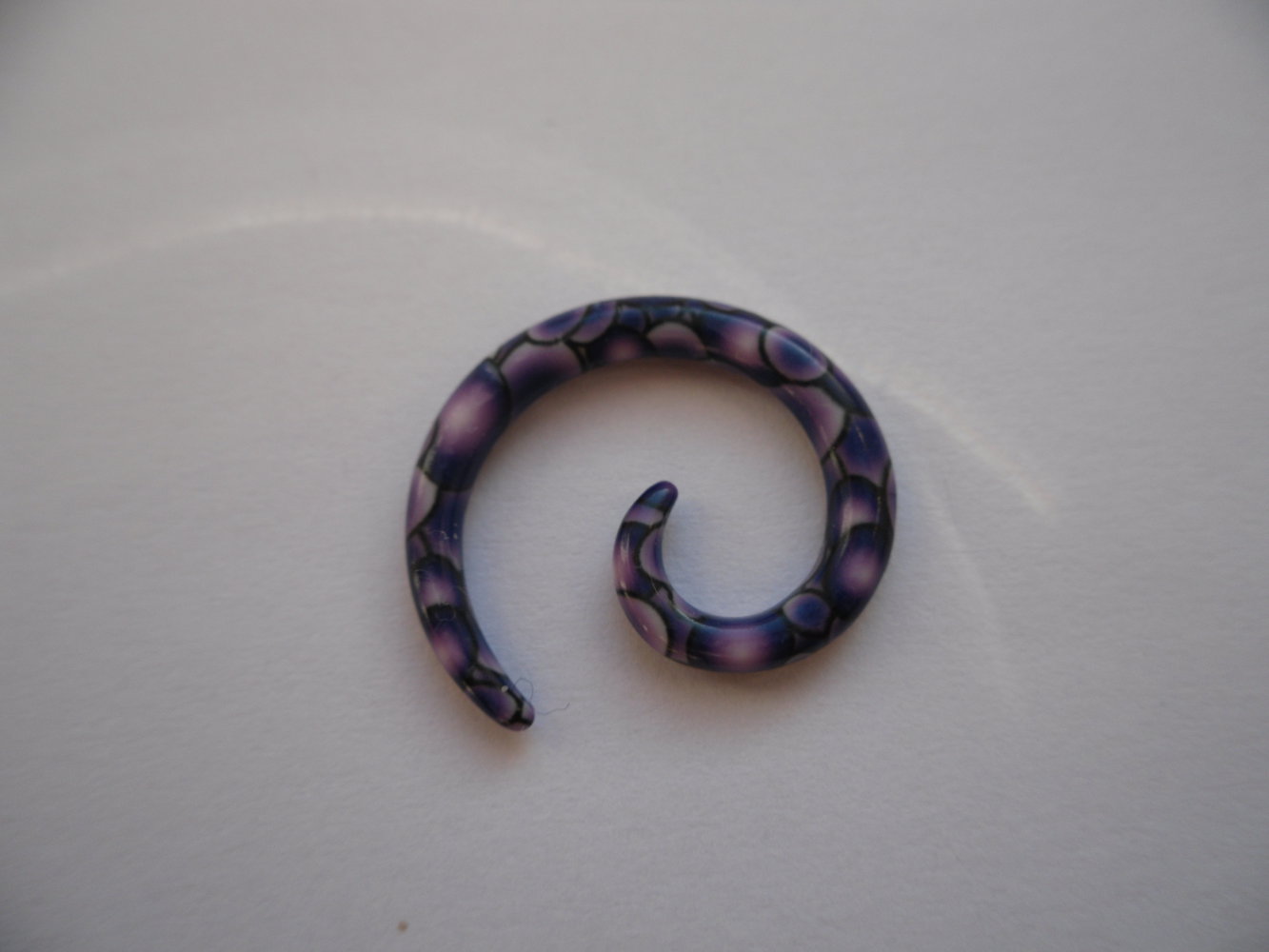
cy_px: 476
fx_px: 1650
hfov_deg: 42.1
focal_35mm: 45
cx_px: 634
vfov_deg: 32.2
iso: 80
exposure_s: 1/165
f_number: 3.5
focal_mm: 6.3
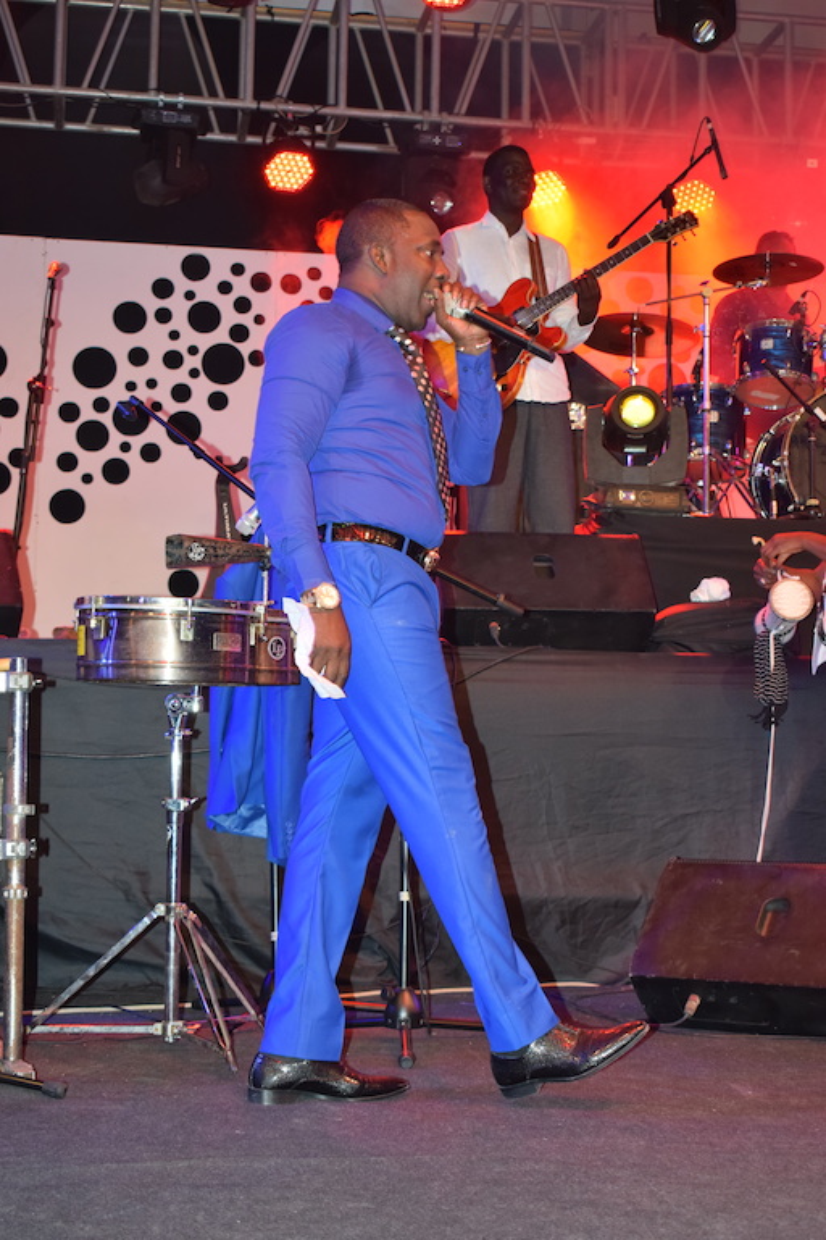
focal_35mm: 52
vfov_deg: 37.9
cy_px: 620
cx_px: 413
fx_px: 1807
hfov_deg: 25.8
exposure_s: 1/80
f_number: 5.6
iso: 640
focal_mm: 35
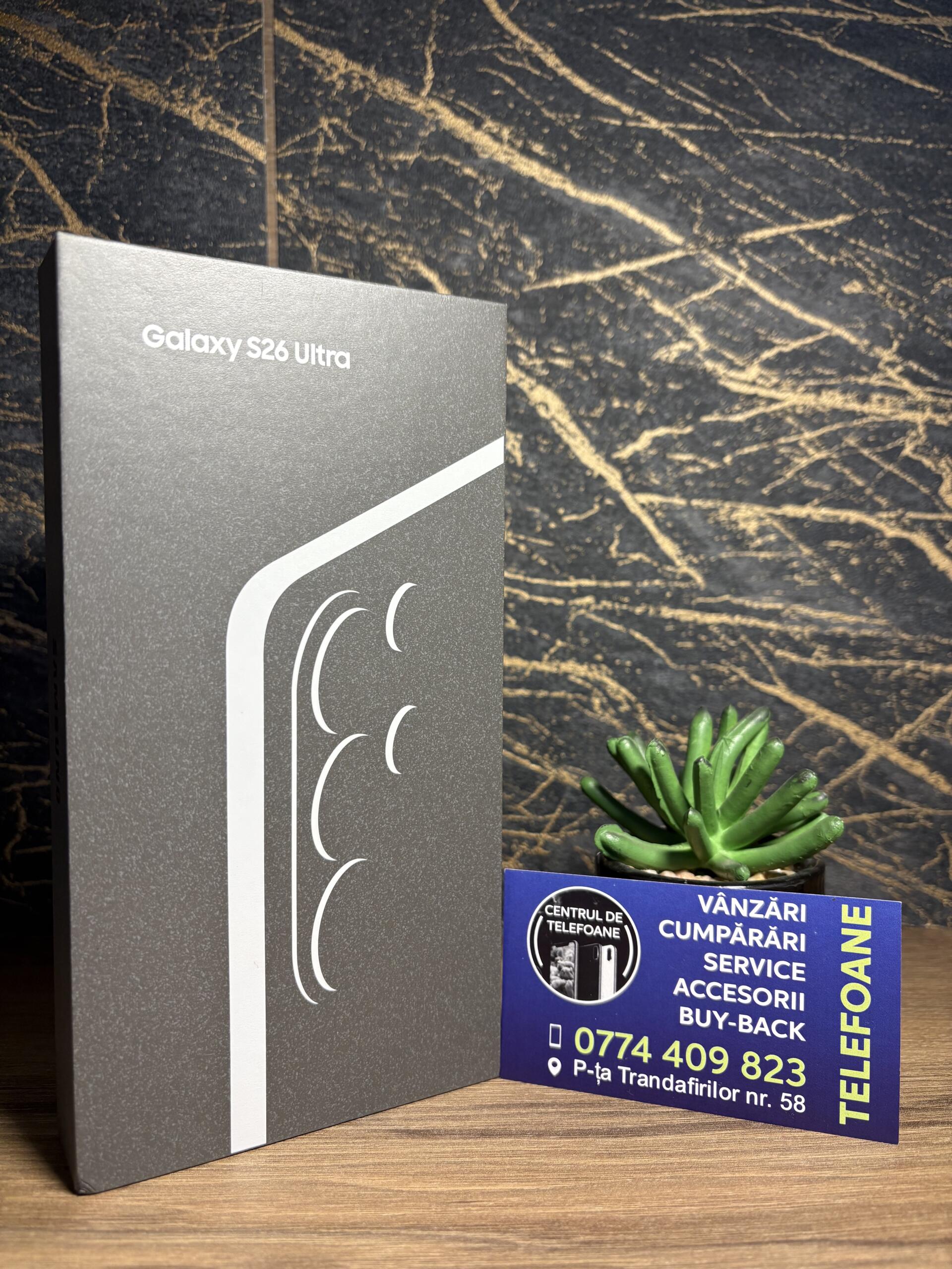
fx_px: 953
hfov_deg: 53.1
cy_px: 634
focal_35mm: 26
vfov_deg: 67.3
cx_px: 476
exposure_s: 1/113
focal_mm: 5.96
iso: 125
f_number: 1.6
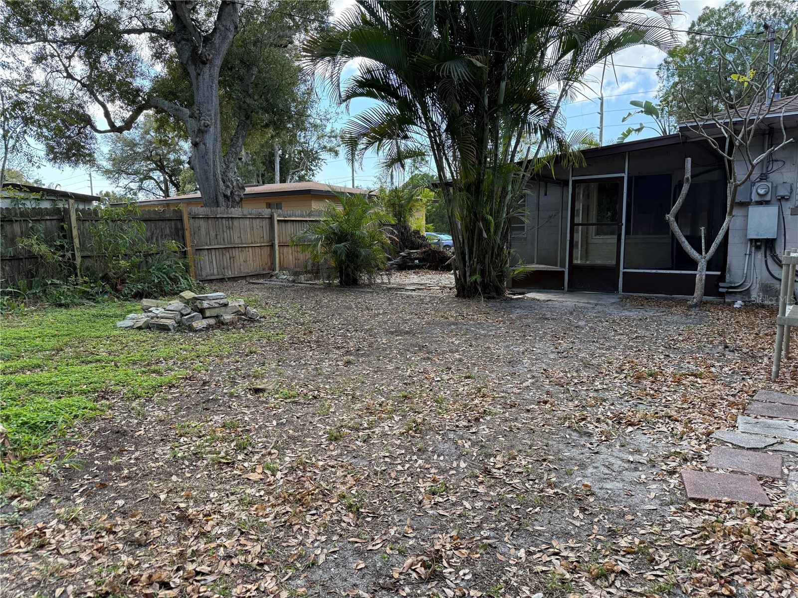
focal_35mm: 24
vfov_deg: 56.8
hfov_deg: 71.6
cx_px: 399
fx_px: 553
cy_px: 299
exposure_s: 1/671
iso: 100
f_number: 1.78
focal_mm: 6.76
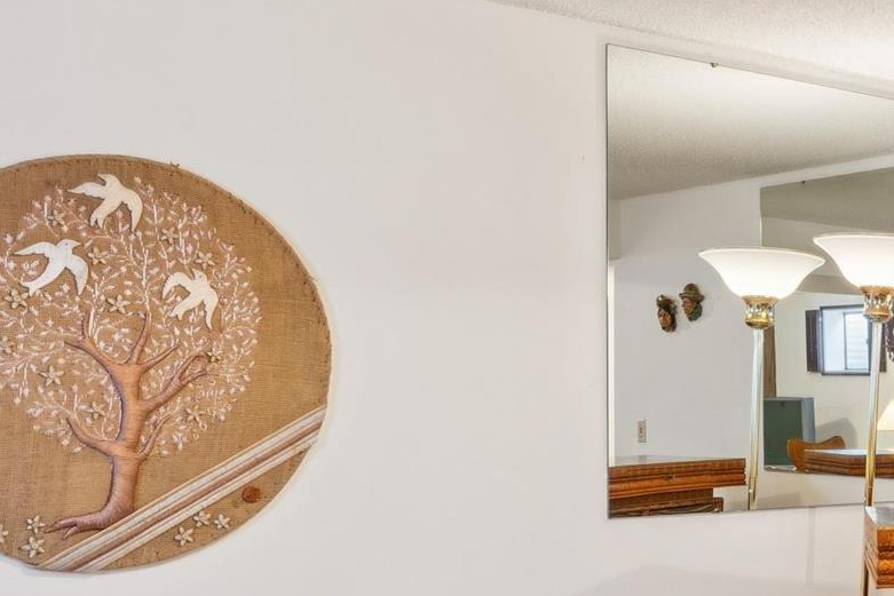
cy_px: 392
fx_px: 1504
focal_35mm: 61
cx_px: 1024
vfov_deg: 22.3
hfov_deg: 29.3
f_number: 13
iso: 400
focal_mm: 15.4
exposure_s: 2
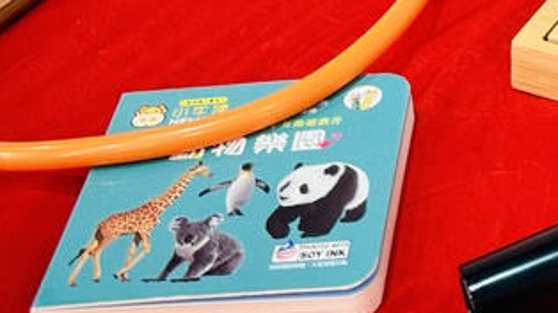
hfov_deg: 19.3
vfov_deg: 11.3
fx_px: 1478
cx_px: 780
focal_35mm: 100
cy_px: -226
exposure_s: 1/60
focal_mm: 6.76
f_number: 1.78
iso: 125
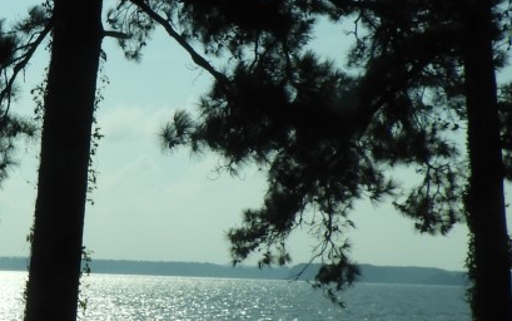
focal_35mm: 112
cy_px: 63
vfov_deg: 11.7
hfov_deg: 16.4
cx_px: -324
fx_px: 1563
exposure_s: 1/1250
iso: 100
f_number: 6.3
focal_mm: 5.4
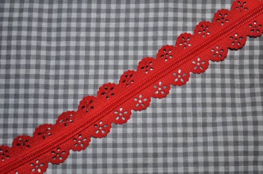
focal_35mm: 66
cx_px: 132
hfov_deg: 30.6
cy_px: 87
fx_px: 481
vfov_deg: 20.6
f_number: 5.3
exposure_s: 1/60
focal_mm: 44
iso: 200
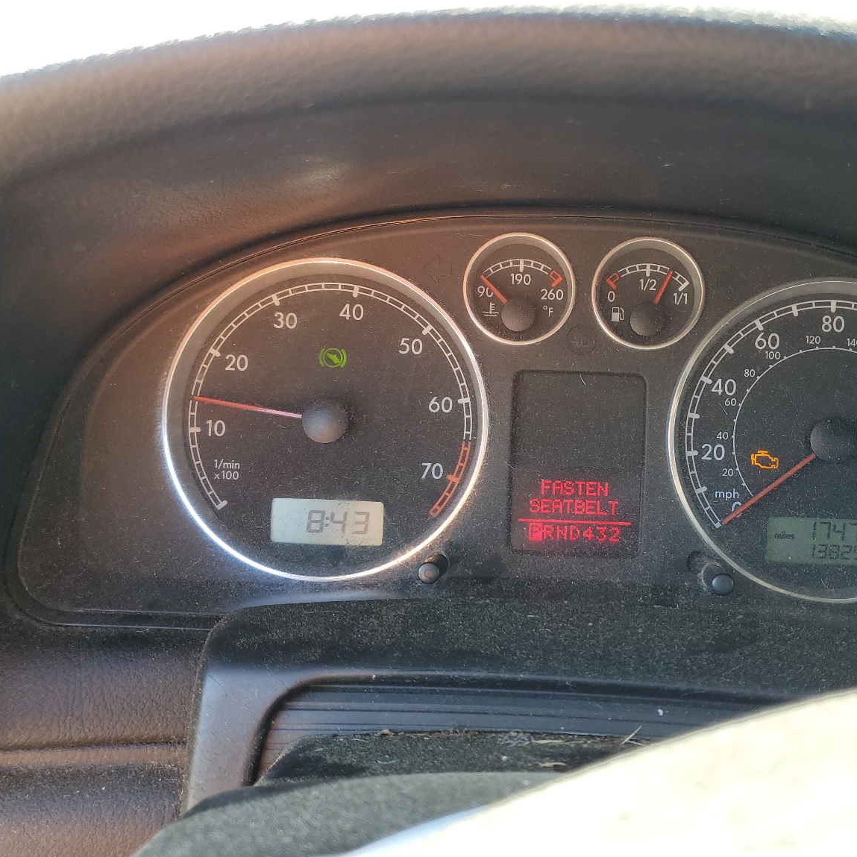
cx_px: 565
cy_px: 418
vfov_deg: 51.1
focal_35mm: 32
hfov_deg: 50.3
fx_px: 896
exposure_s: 1/132
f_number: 1.5
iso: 50
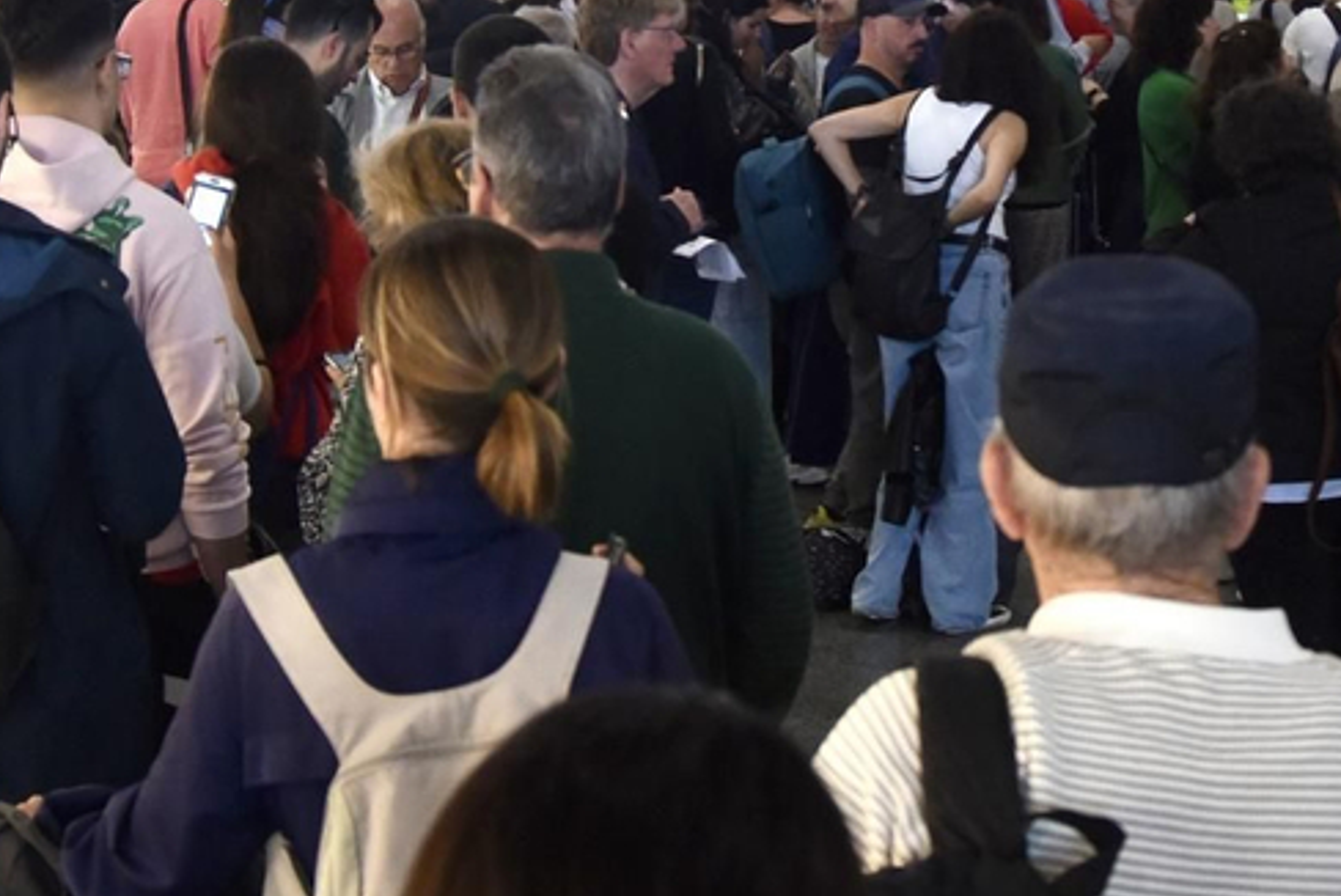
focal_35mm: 95
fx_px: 3541
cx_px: 956
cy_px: -27
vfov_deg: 14.2
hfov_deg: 21.3
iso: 1800
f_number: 6.3
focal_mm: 29
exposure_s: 1/160
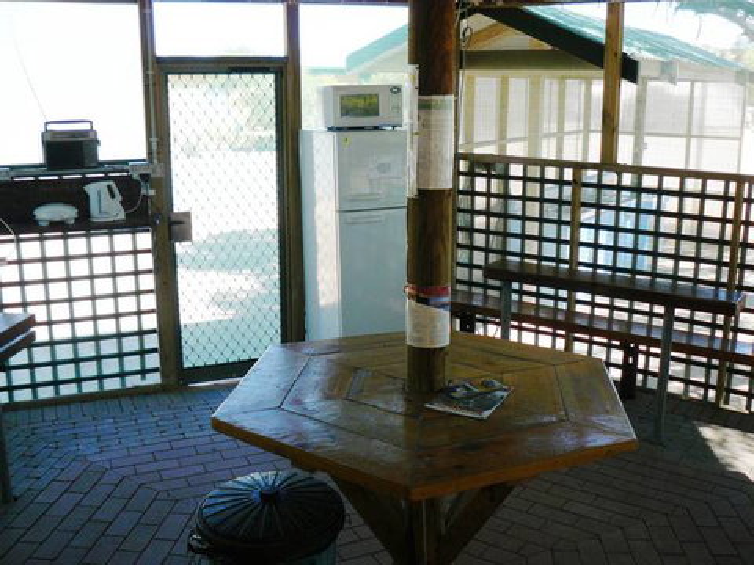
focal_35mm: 36
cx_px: 377
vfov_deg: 39.7
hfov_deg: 51.4
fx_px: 784
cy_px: 282
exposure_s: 1/80
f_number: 2.8
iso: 100
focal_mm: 6
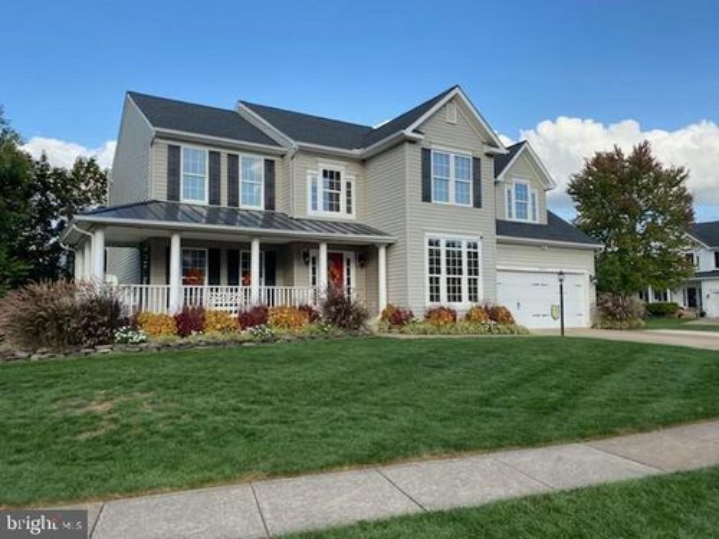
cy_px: 270
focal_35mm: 26
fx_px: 540
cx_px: 360
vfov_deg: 53.1
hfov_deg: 67.3
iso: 32
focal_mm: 4.25
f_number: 1.8
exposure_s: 1/1147
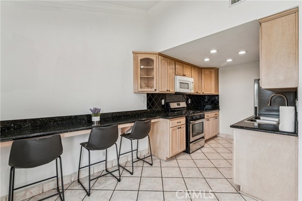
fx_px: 138
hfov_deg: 95.4
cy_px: 100
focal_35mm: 16
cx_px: 151
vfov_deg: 72.3
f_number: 13
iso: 100
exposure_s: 1/4
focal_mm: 16.4
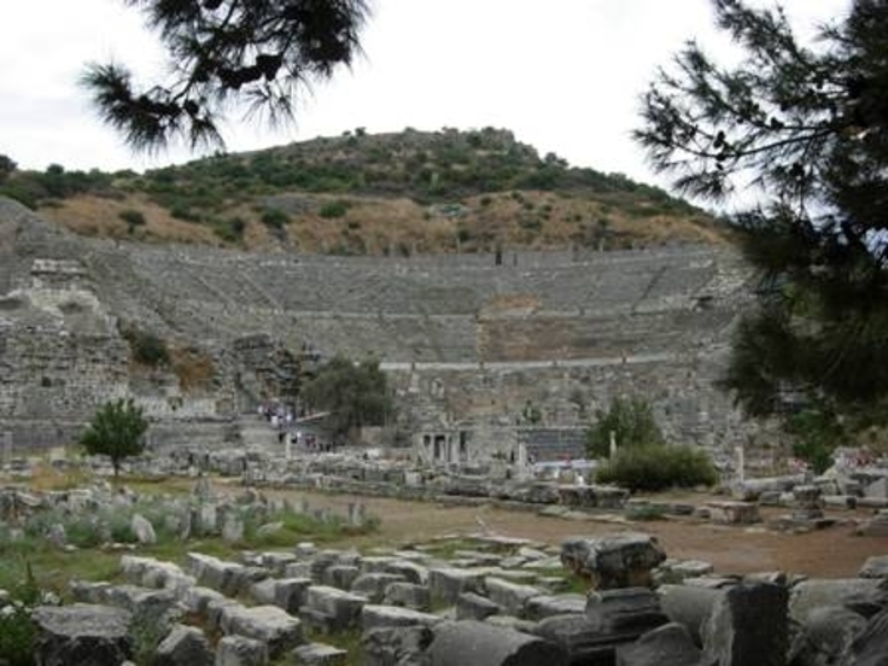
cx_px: 444
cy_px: 333
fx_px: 1231
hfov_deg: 39.7
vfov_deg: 30.3
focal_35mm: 48
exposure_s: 1/279
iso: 50
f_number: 5.4
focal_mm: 10.1
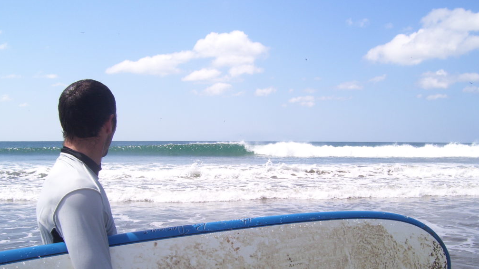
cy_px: 167
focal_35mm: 41
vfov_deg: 28.9
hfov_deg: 49.4
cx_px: 238
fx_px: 521
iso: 80
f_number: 4.8
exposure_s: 1/500
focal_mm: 6
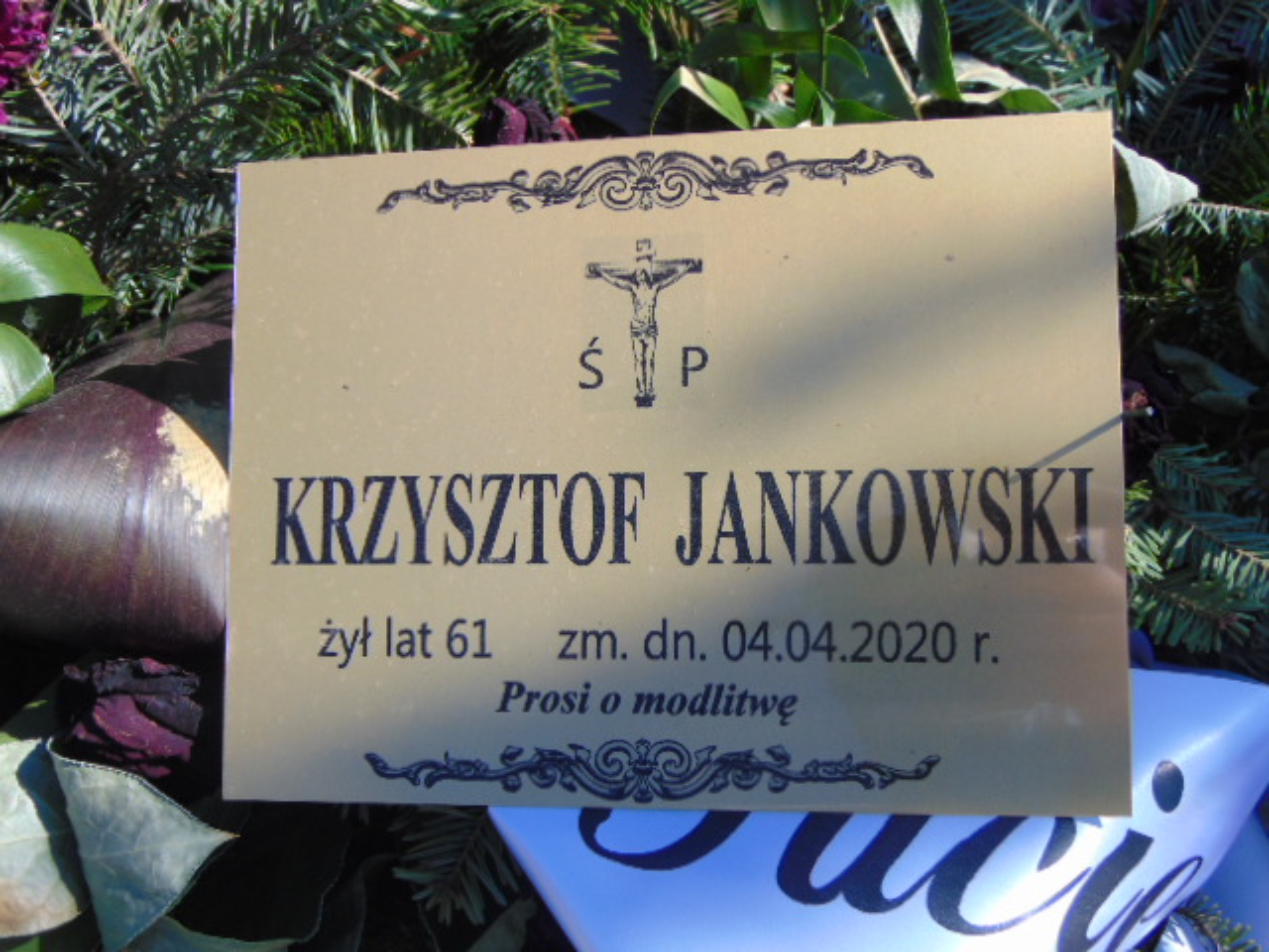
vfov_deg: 34.3
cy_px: 476
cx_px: 634
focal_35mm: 42
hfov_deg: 44.8
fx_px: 1540
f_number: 3.3
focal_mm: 7.6
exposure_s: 1/640
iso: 80
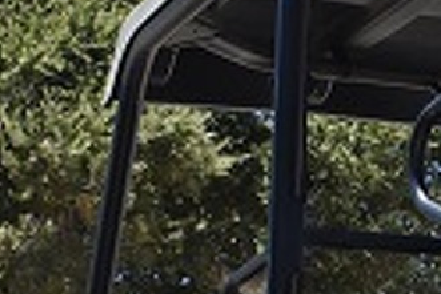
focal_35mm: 174
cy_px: 406
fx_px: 2132
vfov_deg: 7.8
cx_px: 758
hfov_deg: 11.1
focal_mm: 20
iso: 800
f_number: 8
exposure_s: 1/400
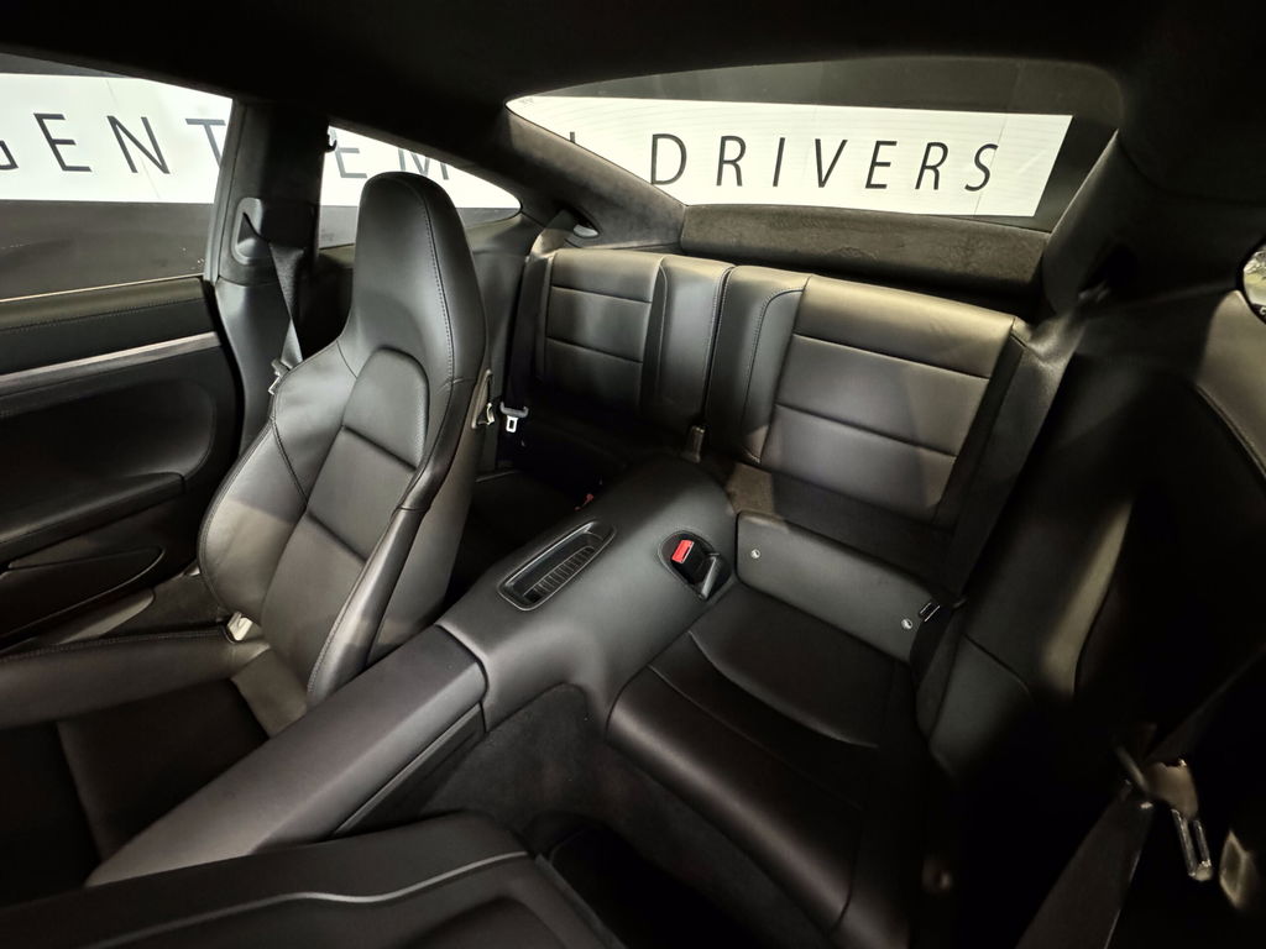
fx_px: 512
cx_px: 633
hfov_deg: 102.1
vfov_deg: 85.7
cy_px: 474
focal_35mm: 14
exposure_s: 1/25
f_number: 2.2
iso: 2000
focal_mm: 2.22
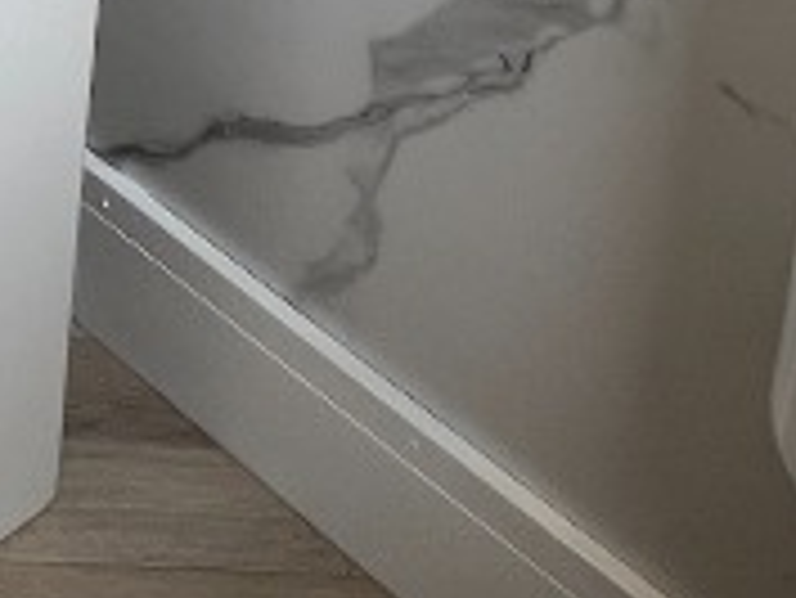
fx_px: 1726
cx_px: -225
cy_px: -967
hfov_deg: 23.2
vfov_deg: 12.9
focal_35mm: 75
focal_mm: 1.57
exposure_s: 1/149
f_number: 1.8
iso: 32
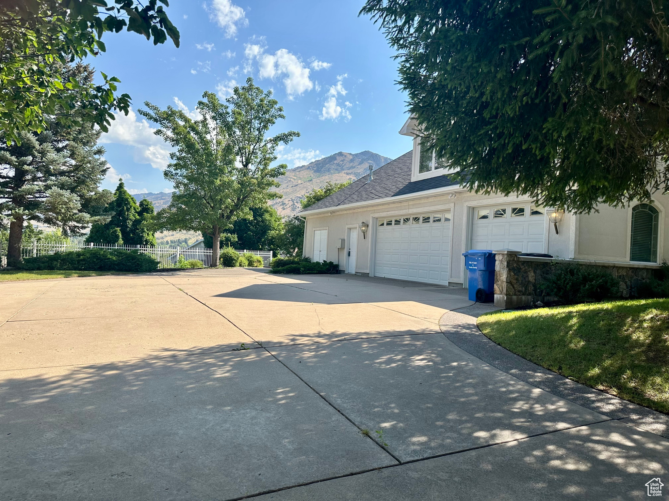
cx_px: 334
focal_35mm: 24
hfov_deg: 71.6
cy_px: 250
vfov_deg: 56.8
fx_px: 464
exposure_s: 1/3058
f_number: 1.78
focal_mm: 6.86
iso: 80
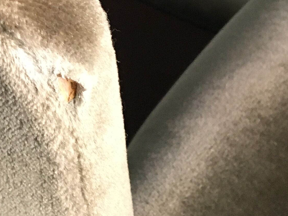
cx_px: 18
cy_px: 10
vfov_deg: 13.9
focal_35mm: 105
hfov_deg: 18.4
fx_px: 873
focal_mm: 4.15
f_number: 2.2
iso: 160
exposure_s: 1/33
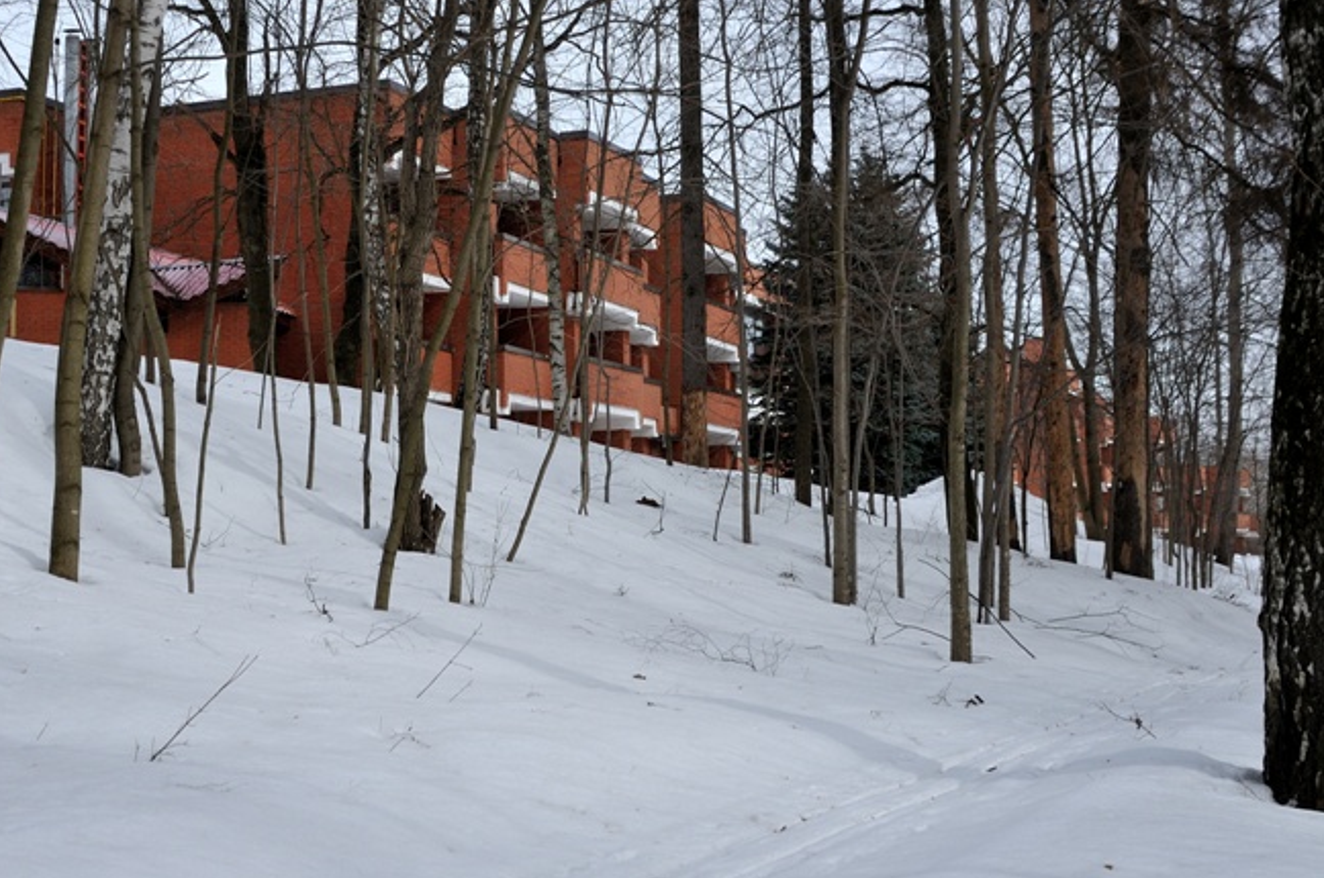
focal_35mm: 50
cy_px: 356
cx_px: 503
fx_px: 1836
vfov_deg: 26.9
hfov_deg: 39.4
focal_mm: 24
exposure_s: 1/400
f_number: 7.1
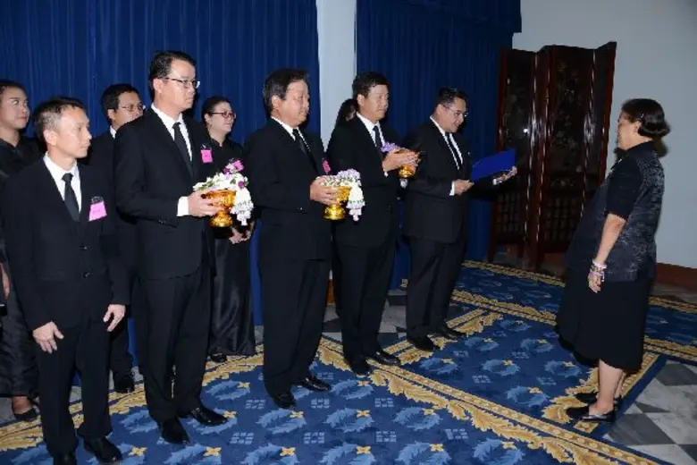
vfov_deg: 46.4
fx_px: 542
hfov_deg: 65.5
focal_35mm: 28
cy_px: 232
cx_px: 348
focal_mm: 28
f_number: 5.6
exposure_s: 1/60
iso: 400
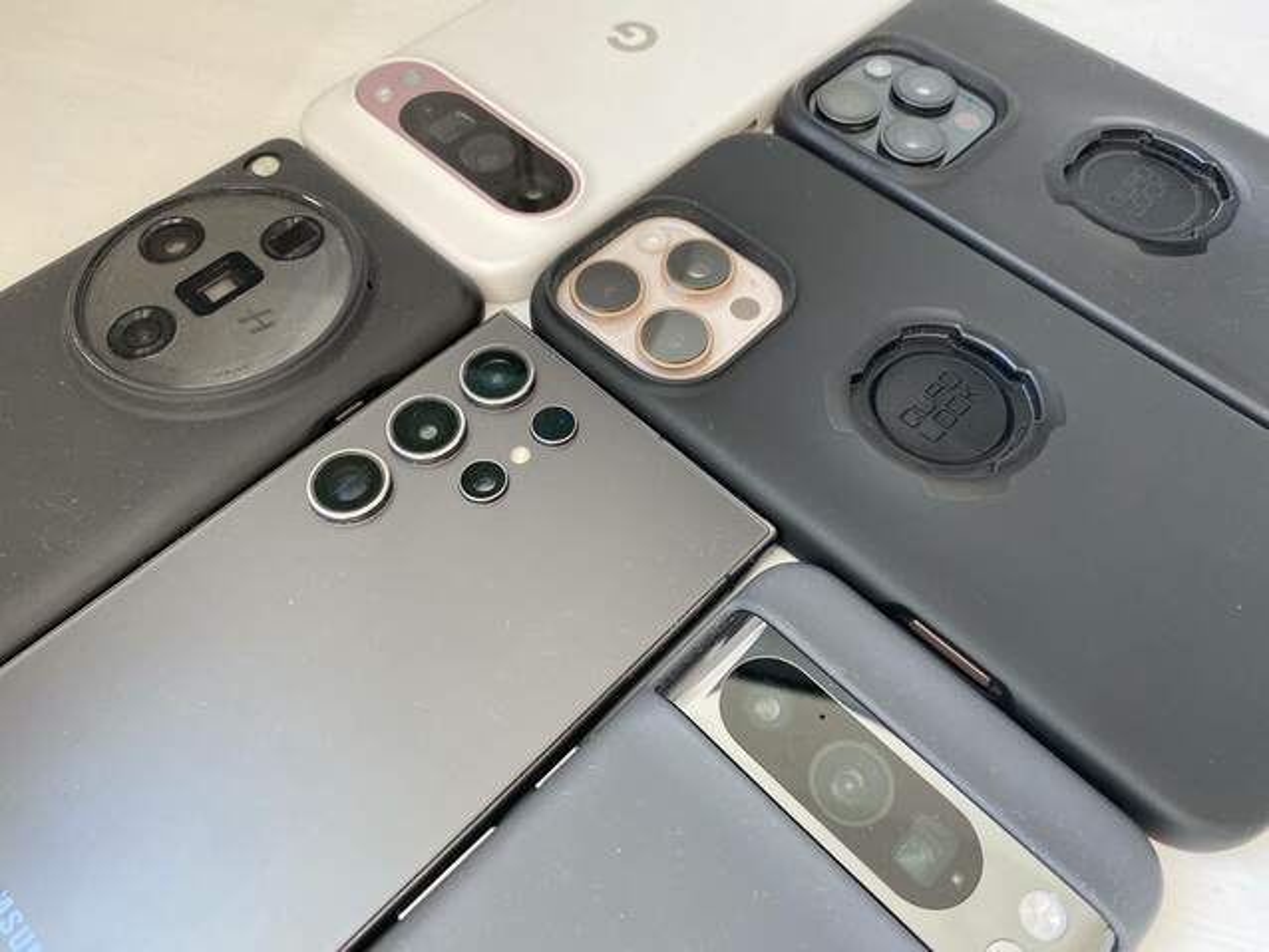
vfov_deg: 53.1
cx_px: 634
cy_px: 476
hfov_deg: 67.3
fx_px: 954
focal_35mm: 26
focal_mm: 4.25
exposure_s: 1/104
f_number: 1.8
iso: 125
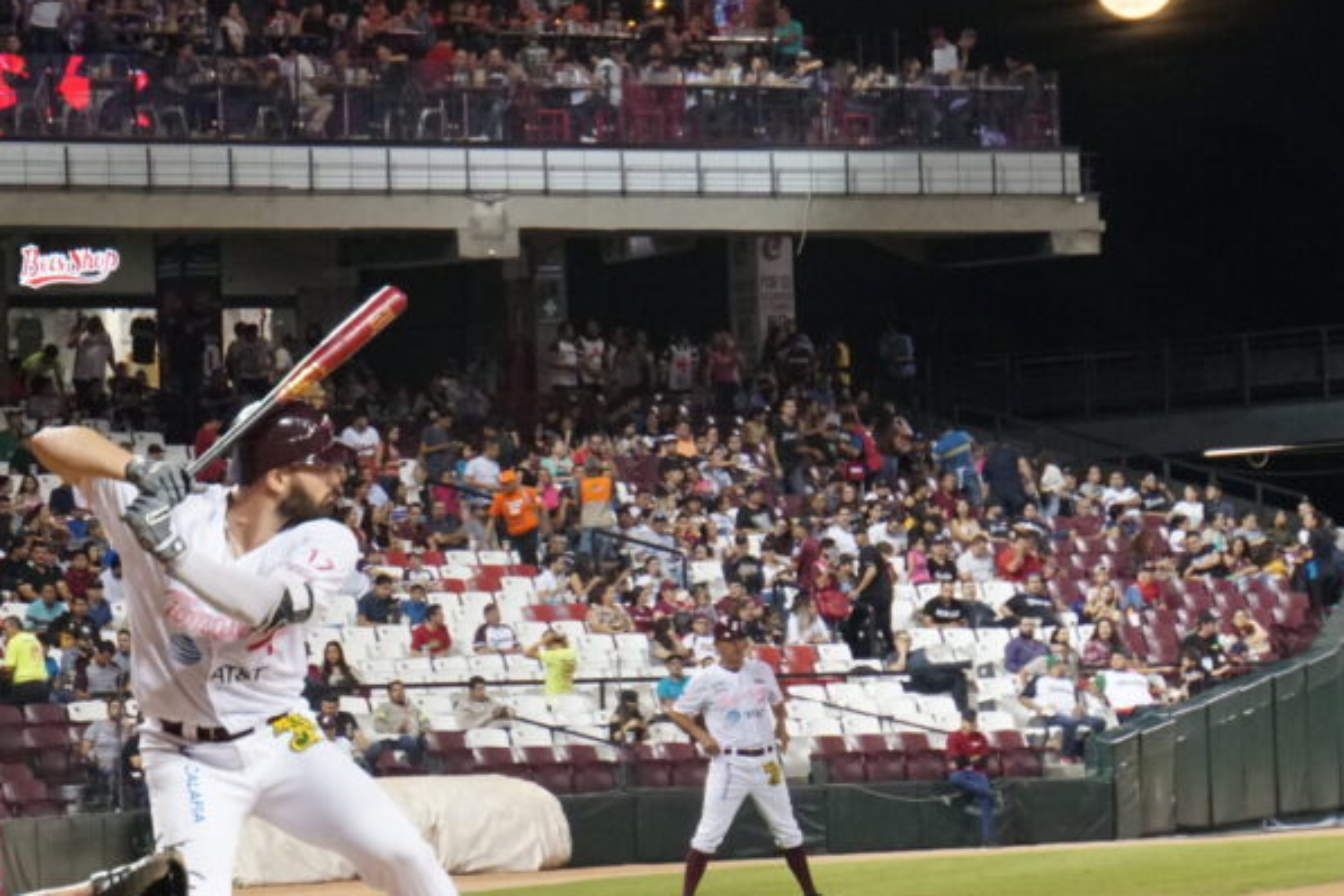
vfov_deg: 6.4
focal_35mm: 216
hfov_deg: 9.5
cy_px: 526
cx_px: 268
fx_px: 8063
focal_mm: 84
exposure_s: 1/160
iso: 5000
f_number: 6.3
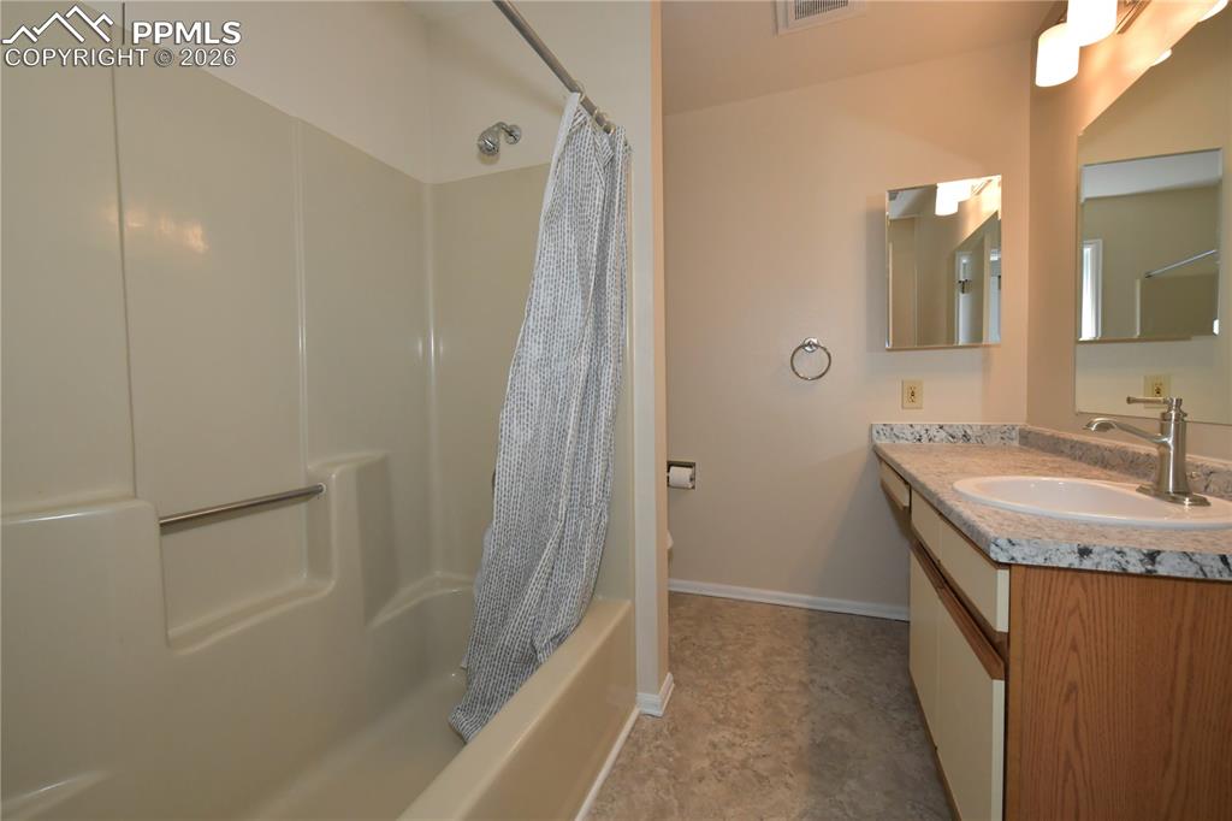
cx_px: 616
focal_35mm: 15
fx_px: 513
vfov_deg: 77.3
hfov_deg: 100.4
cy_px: 410
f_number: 10
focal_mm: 15
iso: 1600
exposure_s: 1/160
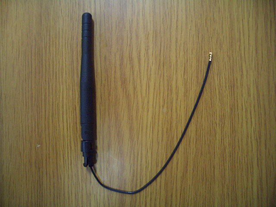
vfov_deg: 40.7
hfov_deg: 52.6
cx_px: 138
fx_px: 279
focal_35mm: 35
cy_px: 104
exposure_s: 1/25
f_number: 2.6
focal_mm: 5.8
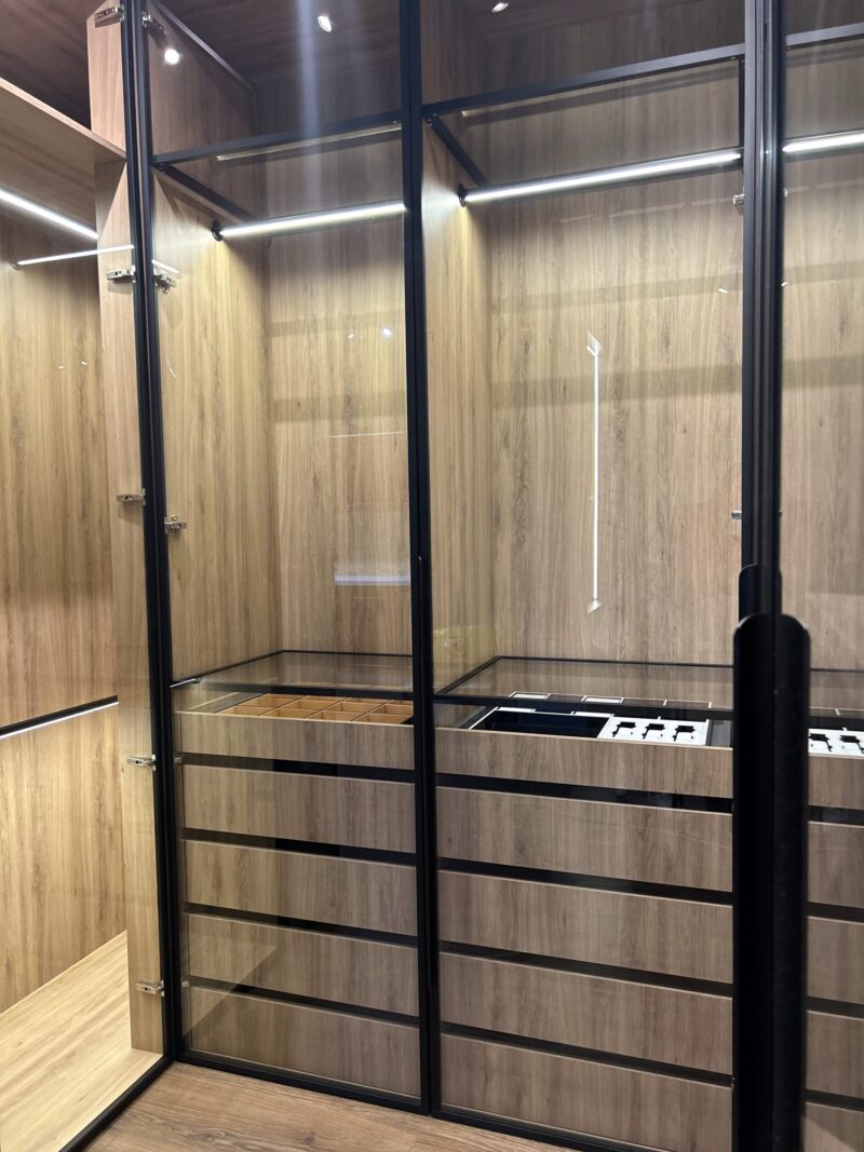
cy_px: 576
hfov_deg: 53.1
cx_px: 432
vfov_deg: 67.3
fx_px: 865
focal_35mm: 26
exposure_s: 1/50
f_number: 1.5
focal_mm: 5.7
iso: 250
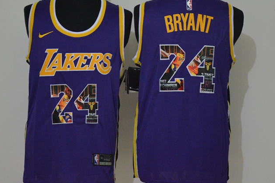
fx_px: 702
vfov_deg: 14.8
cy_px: 76
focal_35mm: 92
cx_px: 129
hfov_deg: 22.2
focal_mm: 48
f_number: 4.5
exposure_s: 1/50
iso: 4000
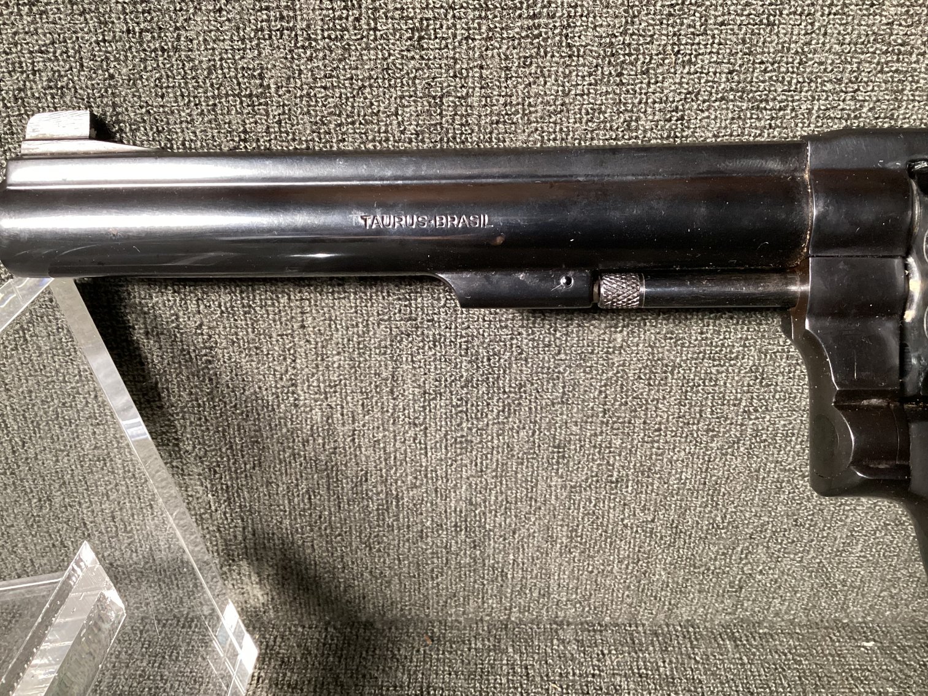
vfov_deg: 45.4
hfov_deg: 58.3
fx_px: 831
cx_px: 464
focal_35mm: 31
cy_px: 348
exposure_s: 1/40
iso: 400
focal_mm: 3.3
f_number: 2.4
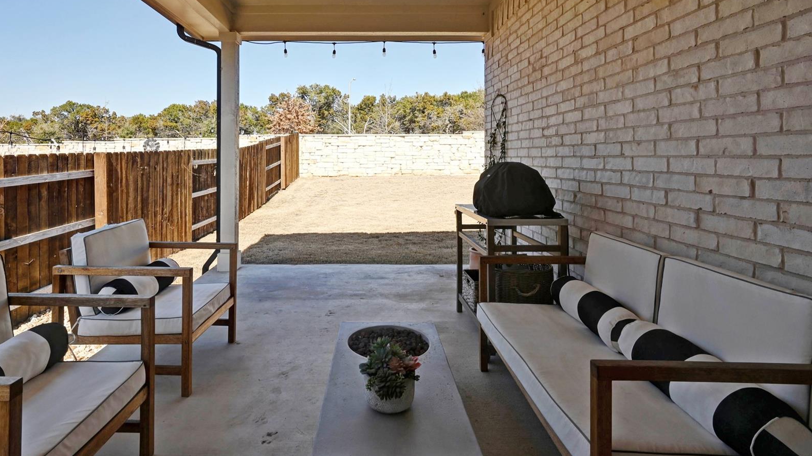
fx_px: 409
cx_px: 360
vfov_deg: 57.1
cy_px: 154
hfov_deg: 89.2
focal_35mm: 19
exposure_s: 1/125
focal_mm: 14
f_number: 14
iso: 200
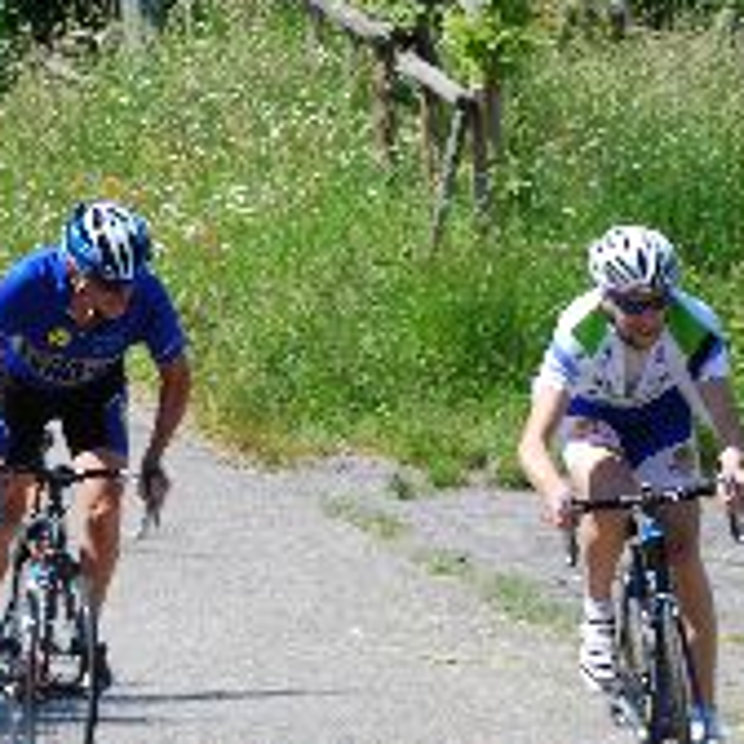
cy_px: 414
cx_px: 221
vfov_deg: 5.7
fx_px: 7489
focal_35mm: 308
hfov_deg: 5.7
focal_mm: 90
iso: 100
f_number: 9
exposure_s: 1/125
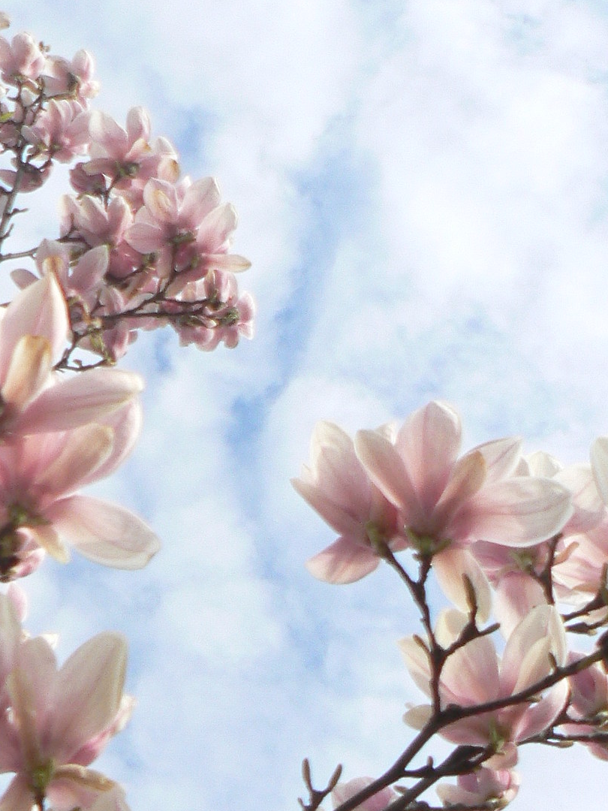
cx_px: 47
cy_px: 501
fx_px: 1874
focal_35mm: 80
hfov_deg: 18.1
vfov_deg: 24.4
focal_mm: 6
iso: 100
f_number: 3.6
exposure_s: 1/1000
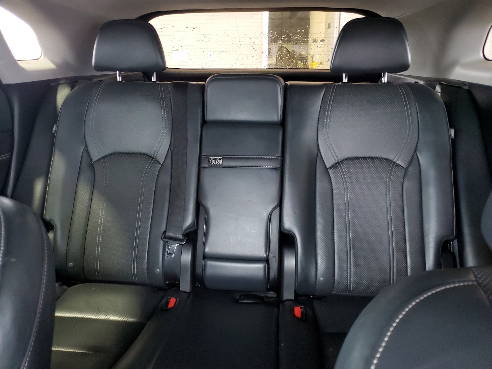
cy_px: 184
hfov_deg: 67.3
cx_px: 246
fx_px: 370
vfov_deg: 53.1
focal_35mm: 26
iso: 320
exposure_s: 1/24
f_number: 1.5
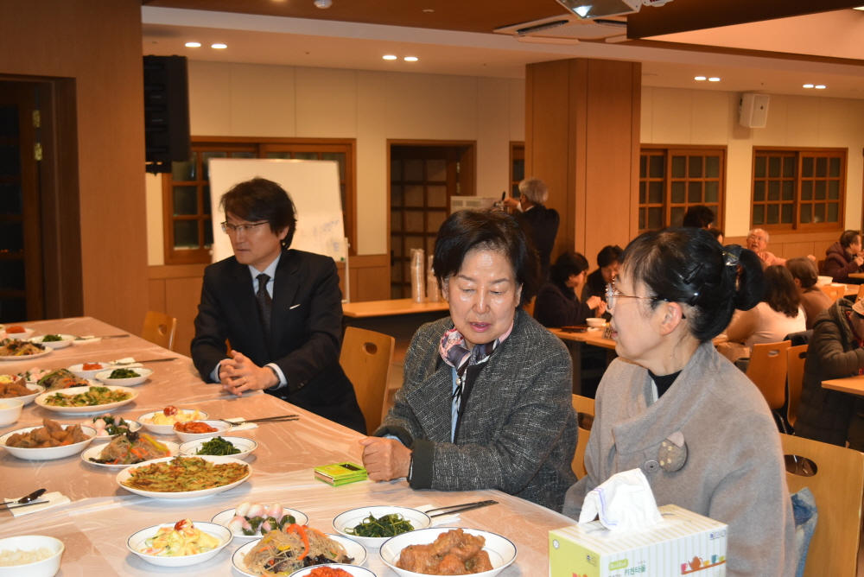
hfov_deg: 43.6
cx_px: 432
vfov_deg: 29.9
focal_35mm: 45
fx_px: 1081
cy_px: 288
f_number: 5
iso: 800
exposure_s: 1/100
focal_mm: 30
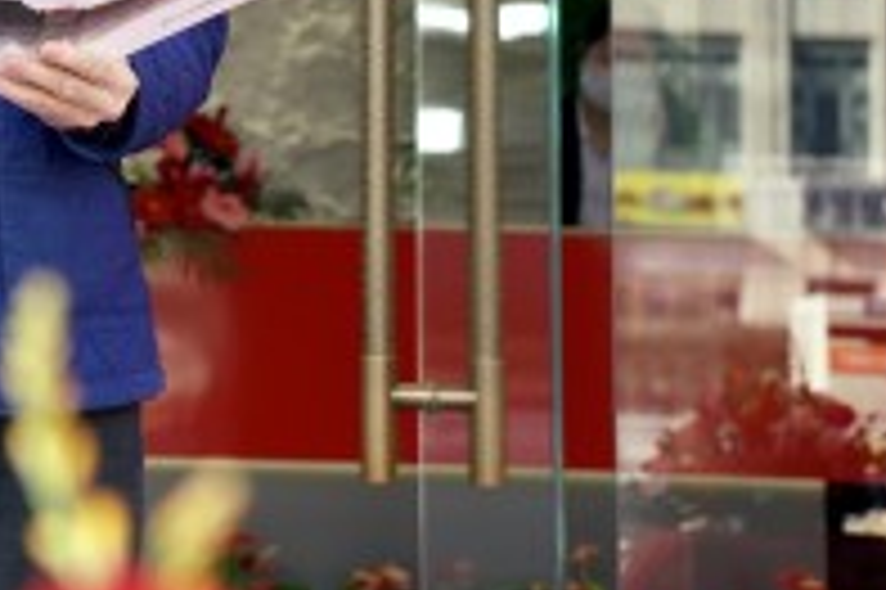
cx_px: -139
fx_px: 5631
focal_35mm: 229
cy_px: -248
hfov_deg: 8.9
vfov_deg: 5.9
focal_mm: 75
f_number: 5
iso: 320
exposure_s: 1/200
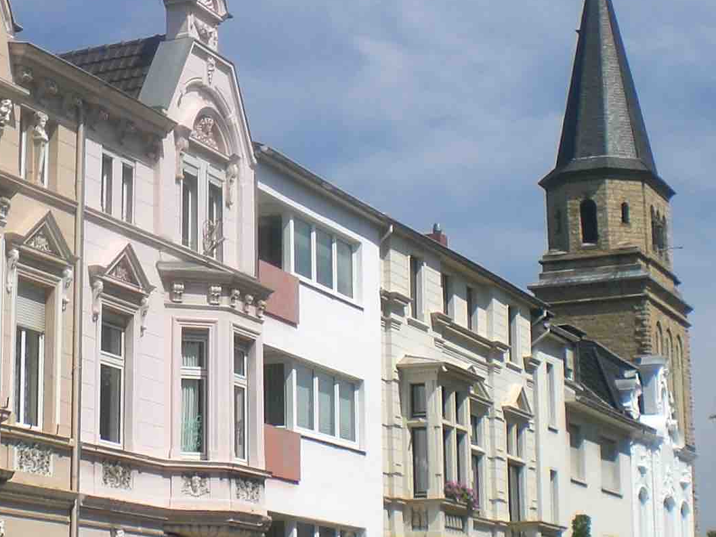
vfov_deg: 16.1
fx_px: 1903
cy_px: 239
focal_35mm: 92
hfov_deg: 20.8
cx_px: 56
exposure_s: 1/800
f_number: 4.4
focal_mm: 6.3
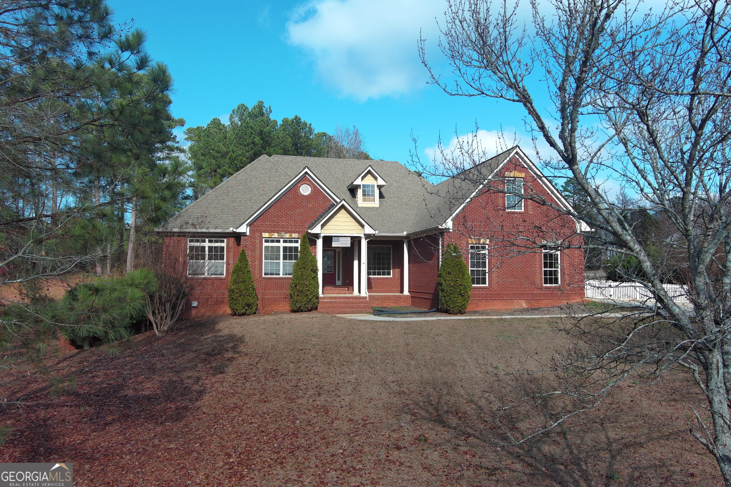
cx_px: 366
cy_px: 244
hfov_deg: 63.7
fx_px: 589
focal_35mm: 29
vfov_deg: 45.0
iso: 100
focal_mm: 10.57
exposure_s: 1/858
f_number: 2.8
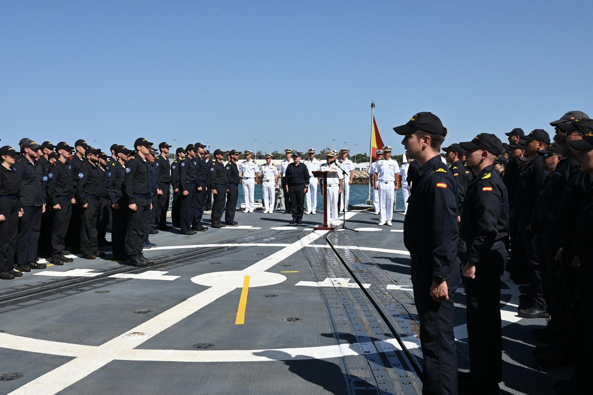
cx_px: 296
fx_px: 642
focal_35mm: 39
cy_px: 198
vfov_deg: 34.2
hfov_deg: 49.6
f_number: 8
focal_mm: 26.5
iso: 100
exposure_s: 1/500
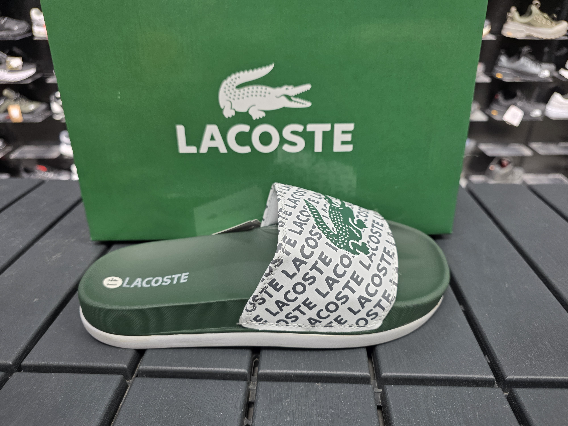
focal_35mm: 23
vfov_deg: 58.9
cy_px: 213
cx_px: 284
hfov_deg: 73.9
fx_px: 377
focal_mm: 6.3
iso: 200
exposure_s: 1/100
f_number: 1.7
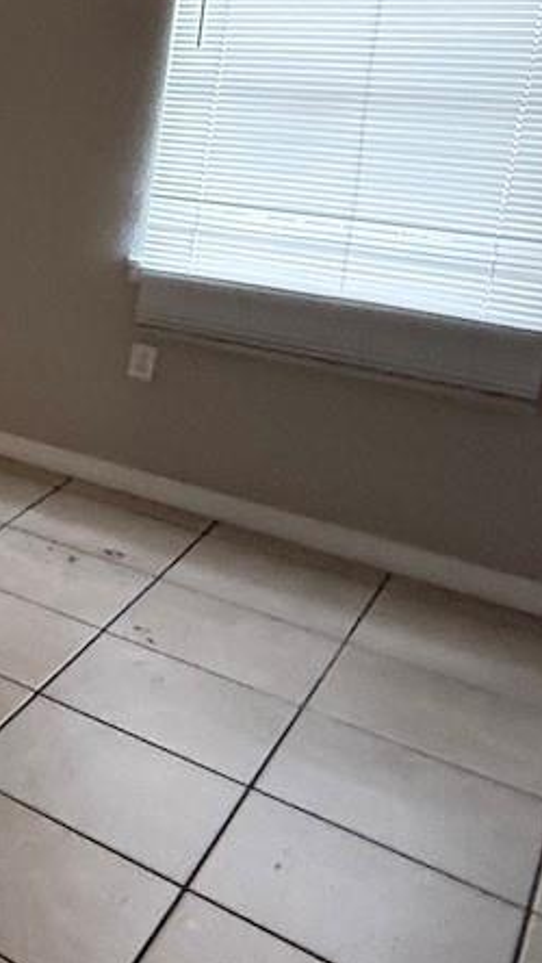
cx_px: -596
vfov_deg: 44.4
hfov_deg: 17.4
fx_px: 1123
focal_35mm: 44
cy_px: 208
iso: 640
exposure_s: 1/120
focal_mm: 2.22
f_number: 2.2
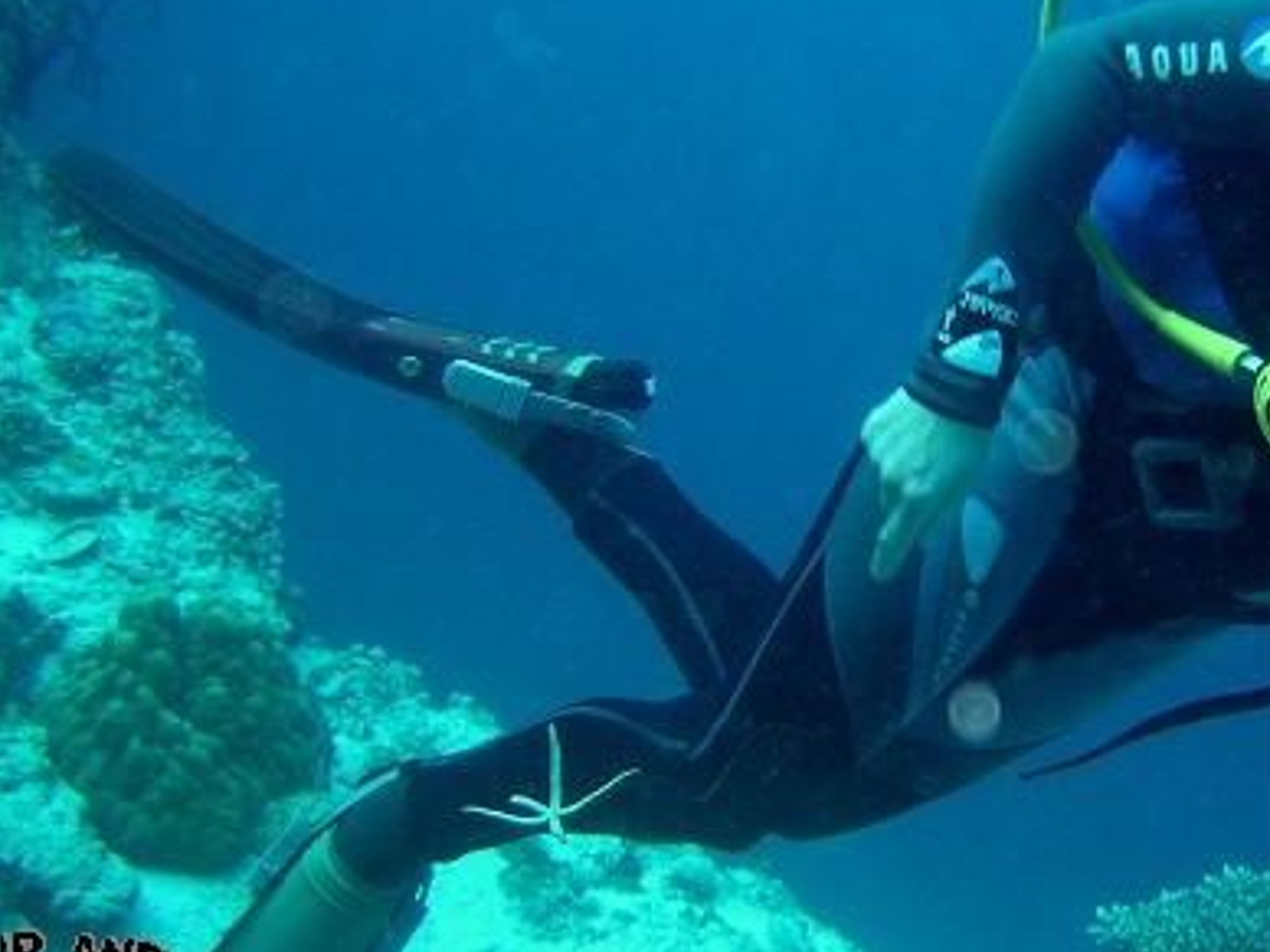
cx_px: 939
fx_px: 2531
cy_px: 514
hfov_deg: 27.8
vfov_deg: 21.3
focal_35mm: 69
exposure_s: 1/100
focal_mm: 6.2
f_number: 2.7
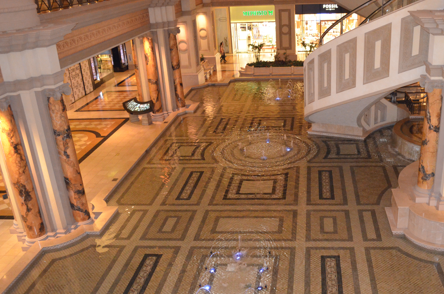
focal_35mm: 37
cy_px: 179
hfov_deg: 51.4
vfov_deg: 35.6
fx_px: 455
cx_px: 278
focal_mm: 18
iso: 2800
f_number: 3.5
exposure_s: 1/60
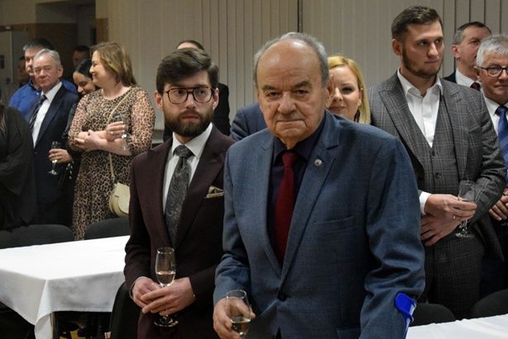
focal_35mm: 92
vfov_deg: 14.9
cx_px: 154
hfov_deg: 22.0
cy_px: 138
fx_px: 1298
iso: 3600
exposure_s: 1/100
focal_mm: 42
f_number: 4.8
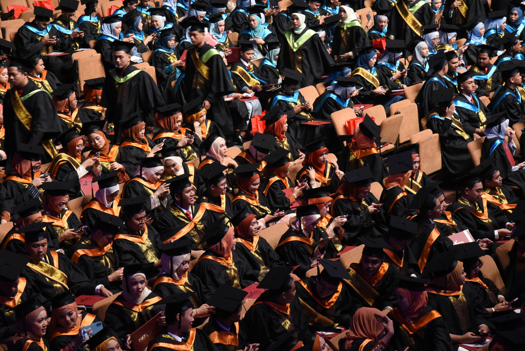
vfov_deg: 13.7
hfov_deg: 20.4
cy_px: 176
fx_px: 1459
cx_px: 262
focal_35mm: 100
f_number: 11
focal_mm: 100
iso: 5000
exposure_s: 1/50
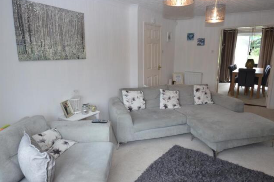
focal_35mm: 25
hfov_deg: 71.5
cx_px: 141
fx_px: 190
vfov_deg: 51.2
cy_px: 89
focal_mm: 16
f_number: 8
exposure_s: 1/25
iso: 400
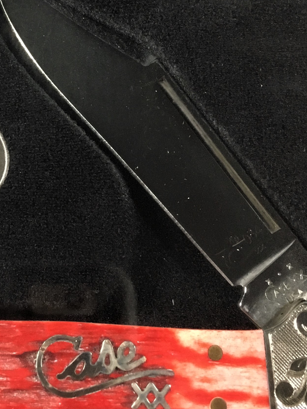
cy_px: 67
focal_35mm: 70
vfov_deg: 27.1
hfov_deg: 20.7
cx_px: 46
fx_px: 828
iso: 200
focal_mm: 4.15
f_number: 2.2
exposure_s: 1/30
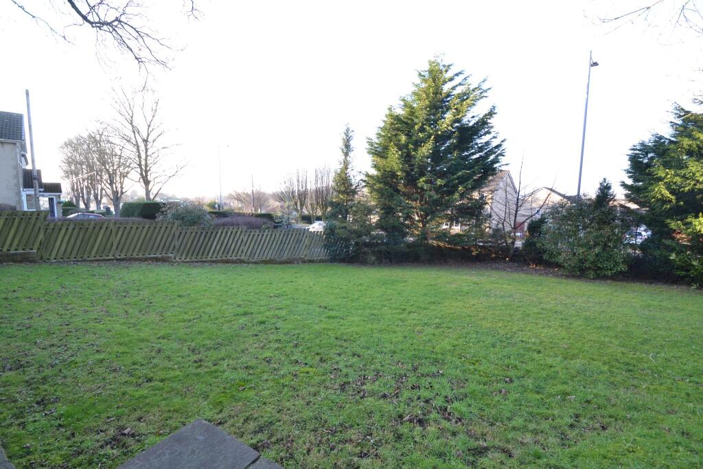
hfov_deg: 100.4
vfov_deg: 77.3
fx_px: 293
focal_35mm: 15
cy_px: 234
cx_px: 352
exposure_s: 1/100
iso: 400
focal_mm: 10
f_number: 5
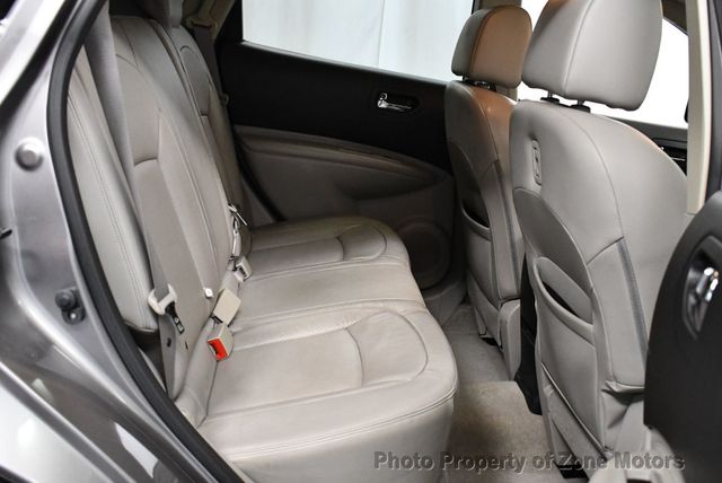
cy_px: 242
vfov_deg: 36.9
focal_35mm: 36
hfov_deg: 53.1
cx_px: 361
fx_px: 723
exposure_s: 1/125
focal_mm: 18
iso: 3200
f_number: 3.5
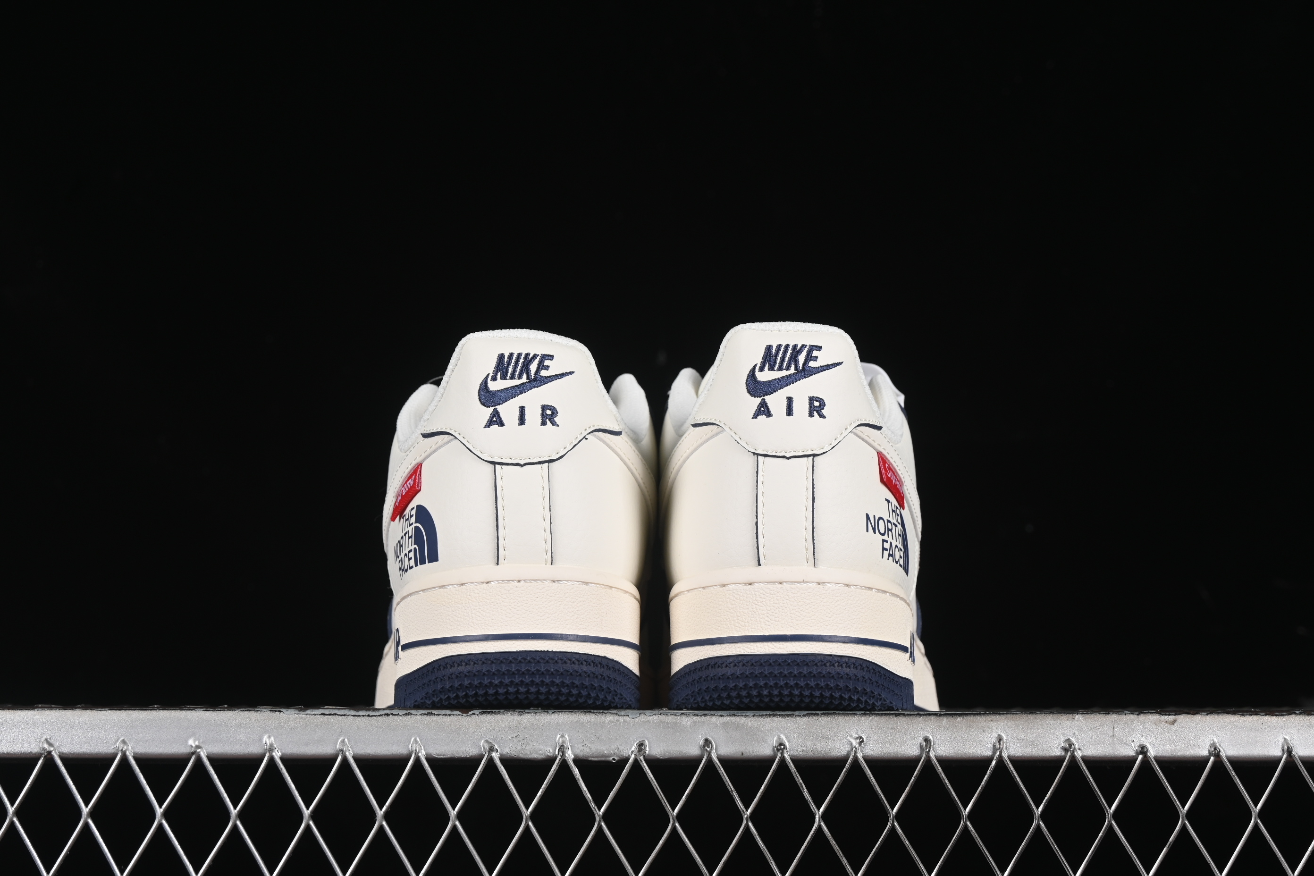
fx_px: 2737
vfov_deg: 18.2
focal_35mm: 75
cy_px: 438
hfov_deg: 27.0
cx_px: 657
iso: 160
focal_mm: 50
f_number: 8
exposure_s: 1/80
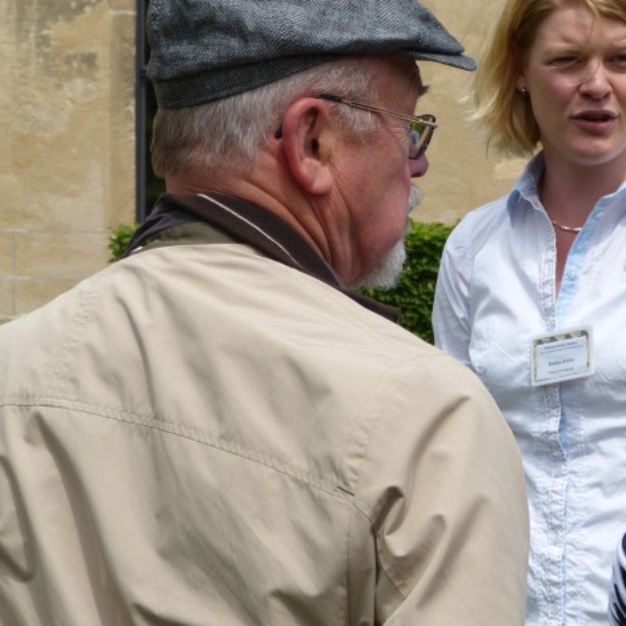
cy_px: 147
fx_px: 3744
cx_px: 494
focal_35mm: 183
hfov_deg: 9.5
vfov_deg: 9.5
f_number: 5
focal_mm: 17.2
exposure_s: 1/500
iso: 100
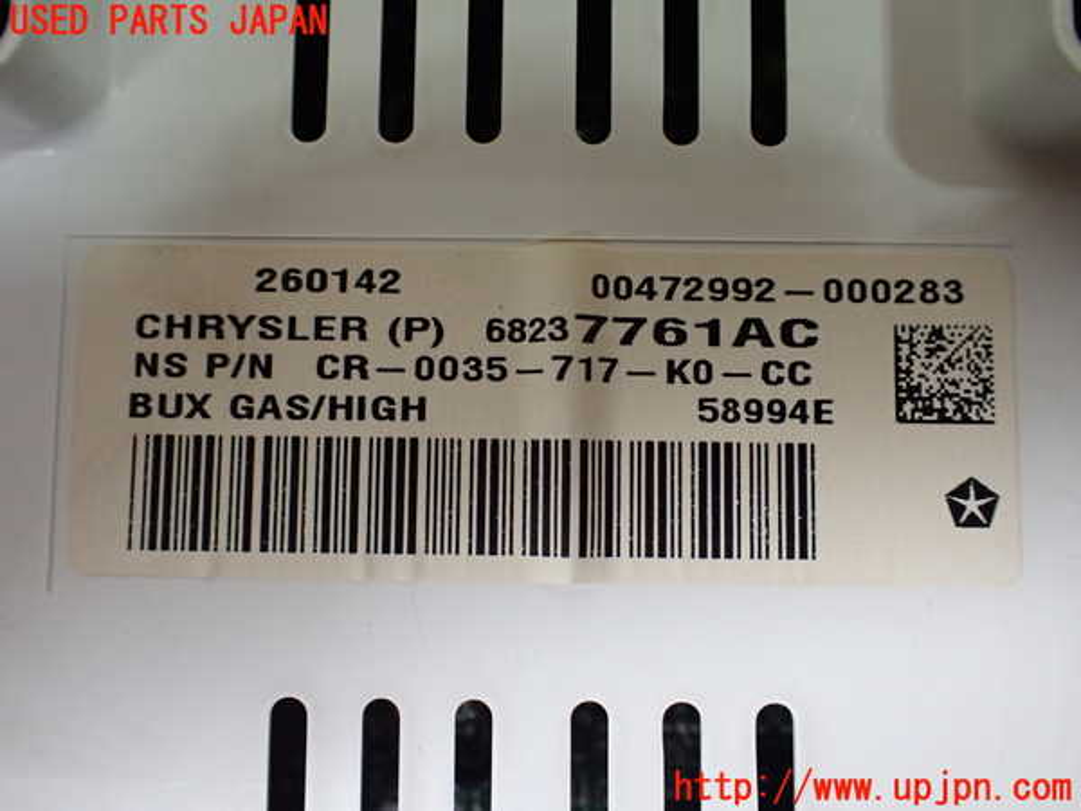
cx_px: 540
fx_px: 937
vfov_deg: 46.8
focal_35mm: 30
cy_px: 406
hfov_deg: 60.0
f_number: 2.3
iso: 500
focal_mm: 5.4
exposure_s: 1/125
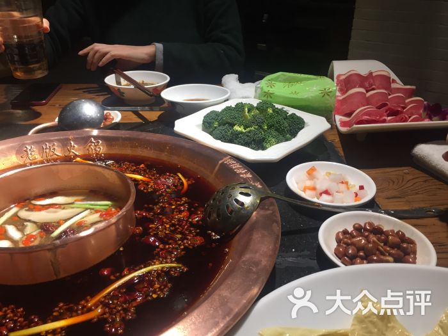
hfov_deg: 61.7
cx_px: 224
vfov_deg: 48.2
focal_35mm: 29
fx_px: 375
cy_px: 168
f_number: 2.2
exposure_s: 1/33
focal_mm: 4.15
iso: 40
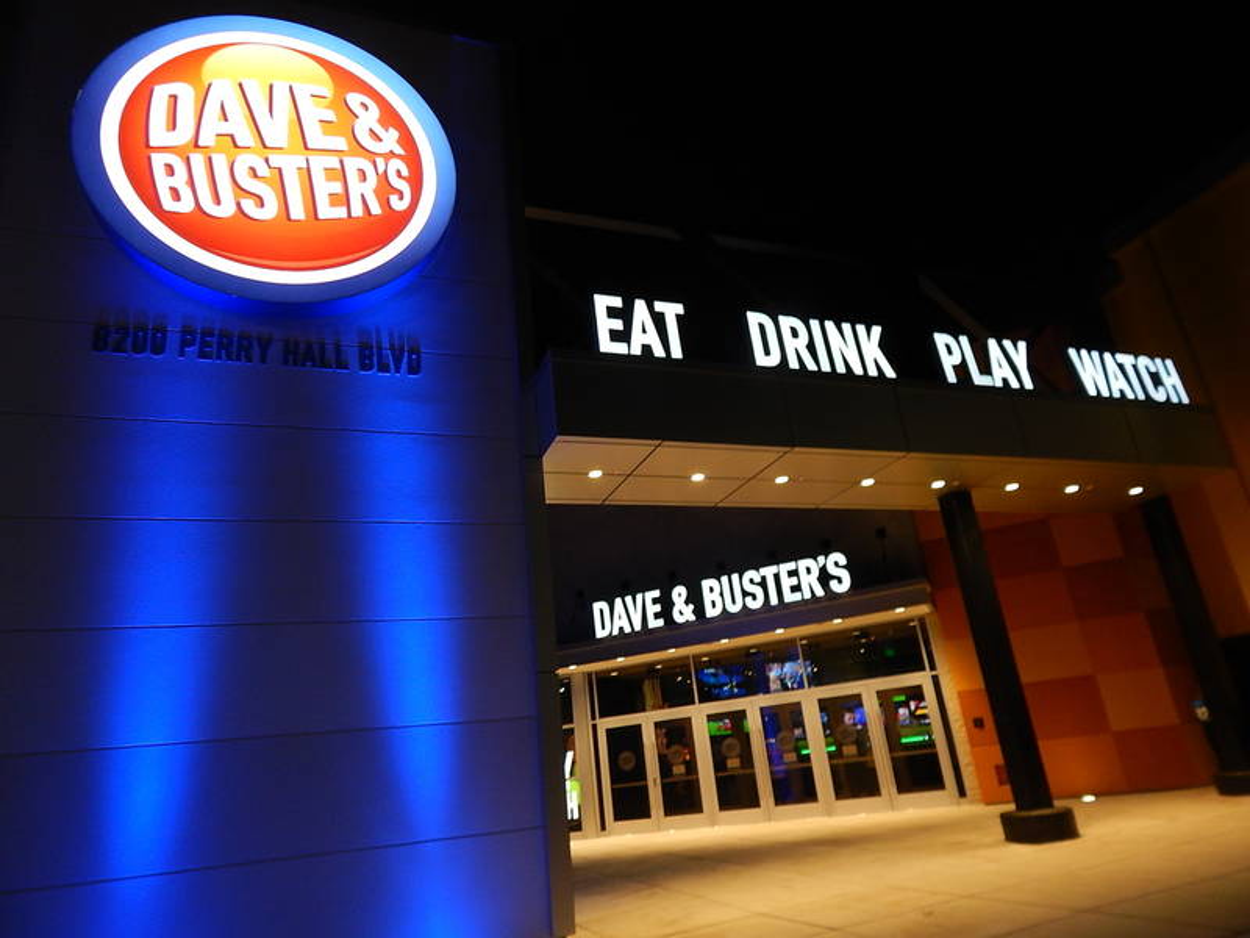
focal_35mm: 23
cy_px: 469
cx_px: 625
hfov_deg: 73.9
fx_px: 831
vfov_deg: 58.9
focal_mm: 4
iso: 250
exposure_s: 1/30
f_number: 3
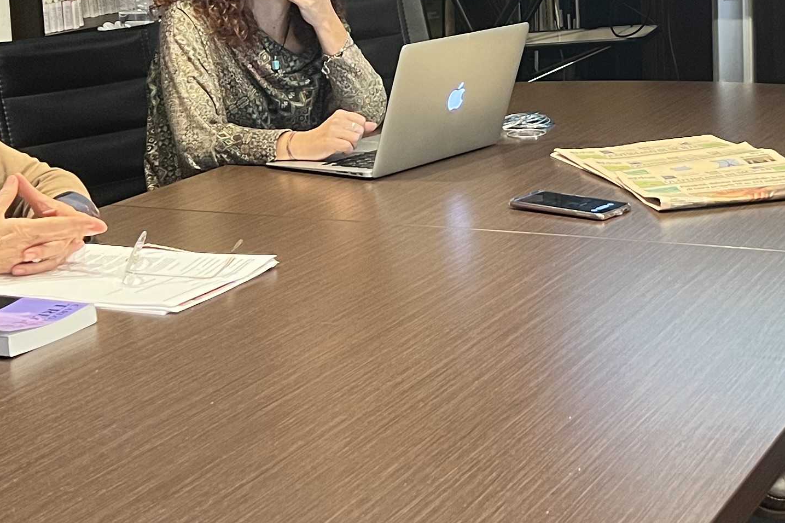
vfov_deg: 17.7
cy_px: 49
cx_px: 659
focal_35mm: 76
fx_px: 1657
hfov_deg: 26.0
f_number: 1.5
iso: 320
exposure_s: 1/53
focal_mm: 5.7
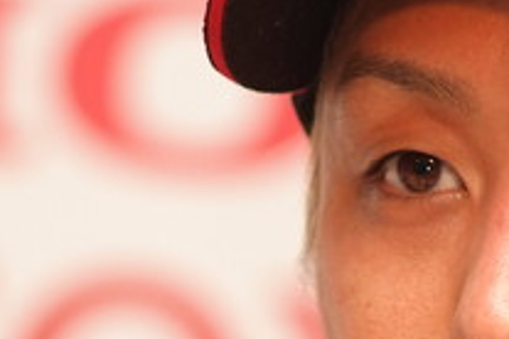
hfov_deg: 2.2
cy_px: 376
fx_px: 13247
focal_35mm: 937
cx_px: 492
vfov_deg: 1.5
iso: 320
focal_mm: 180
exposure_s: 1/250
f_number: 2.8
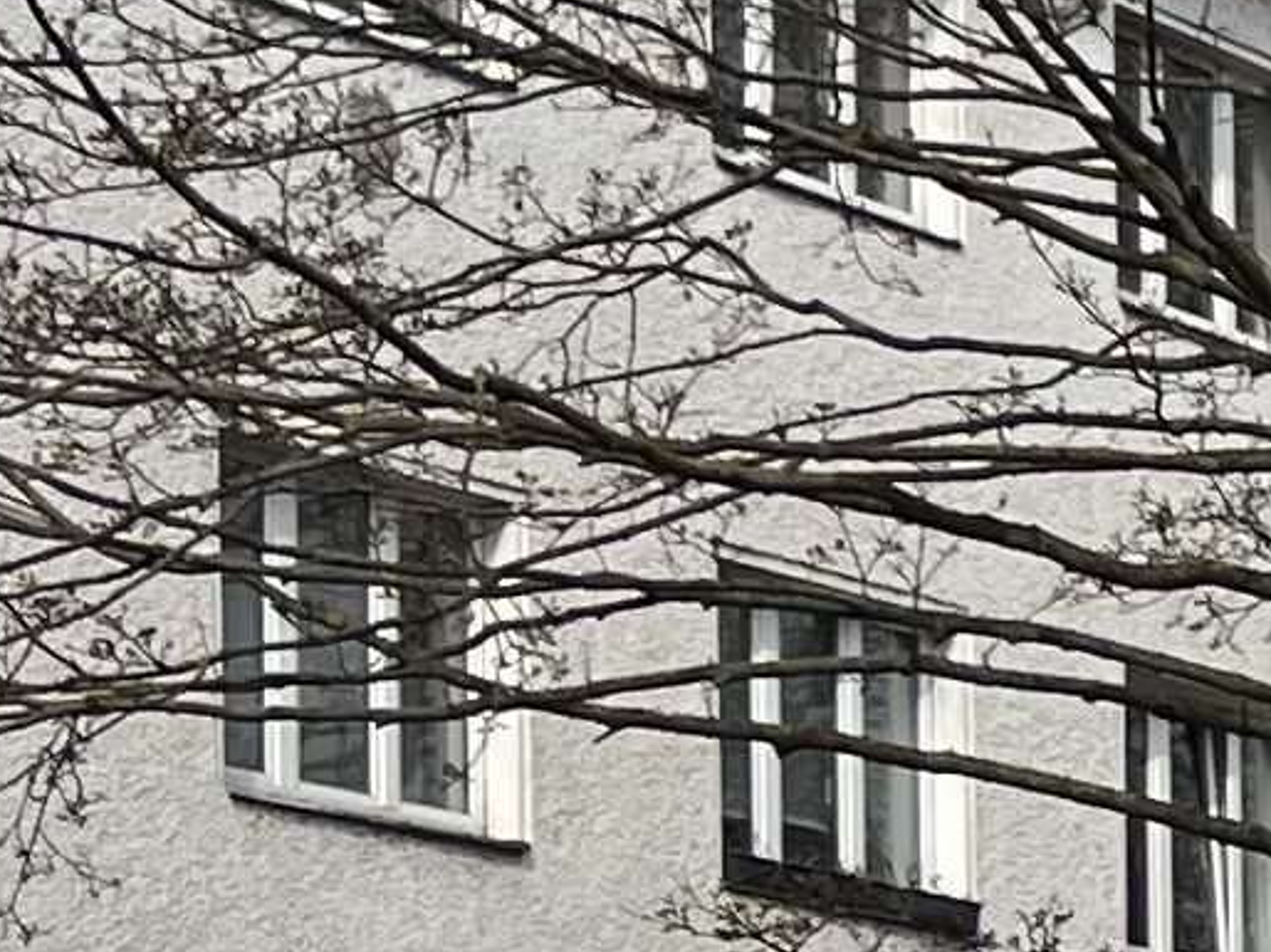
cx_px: 3410
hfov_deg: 8.5
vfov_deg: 7.1
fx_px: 7487
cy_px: 1768
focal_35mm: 204
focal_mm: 5.7
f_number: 1.5
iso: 50
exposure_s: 1/4630
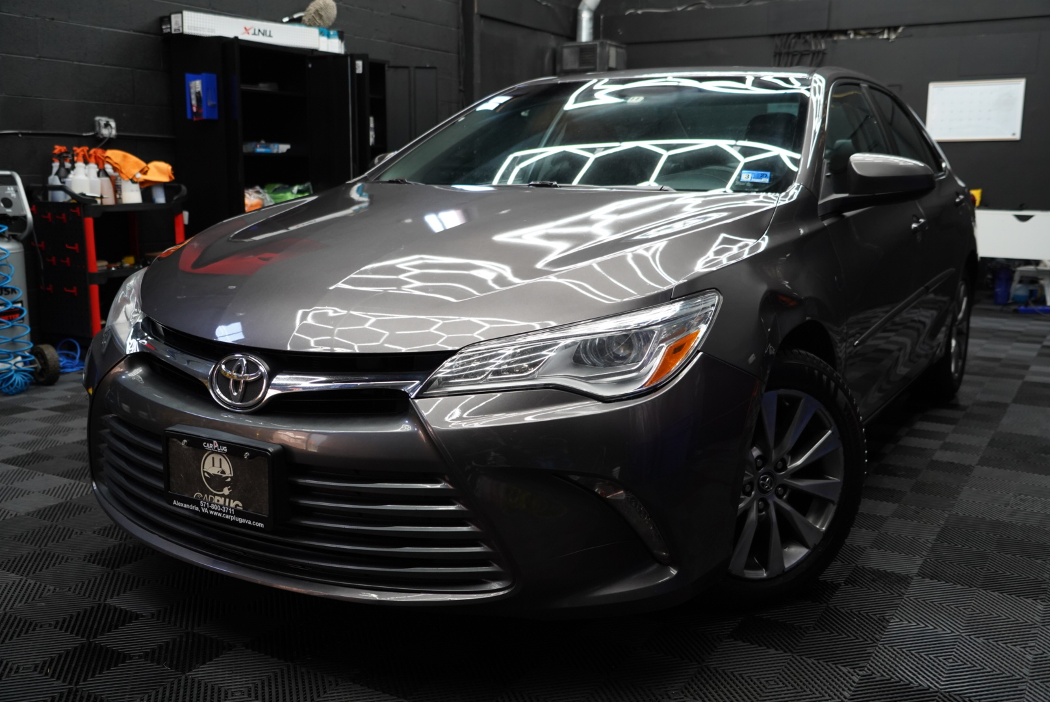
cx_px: 525
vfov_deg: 38.9
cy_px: 351
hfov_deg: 55.8
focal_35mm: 34
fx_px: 992
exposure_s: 1/160
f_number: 4
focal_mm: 34
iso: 1600
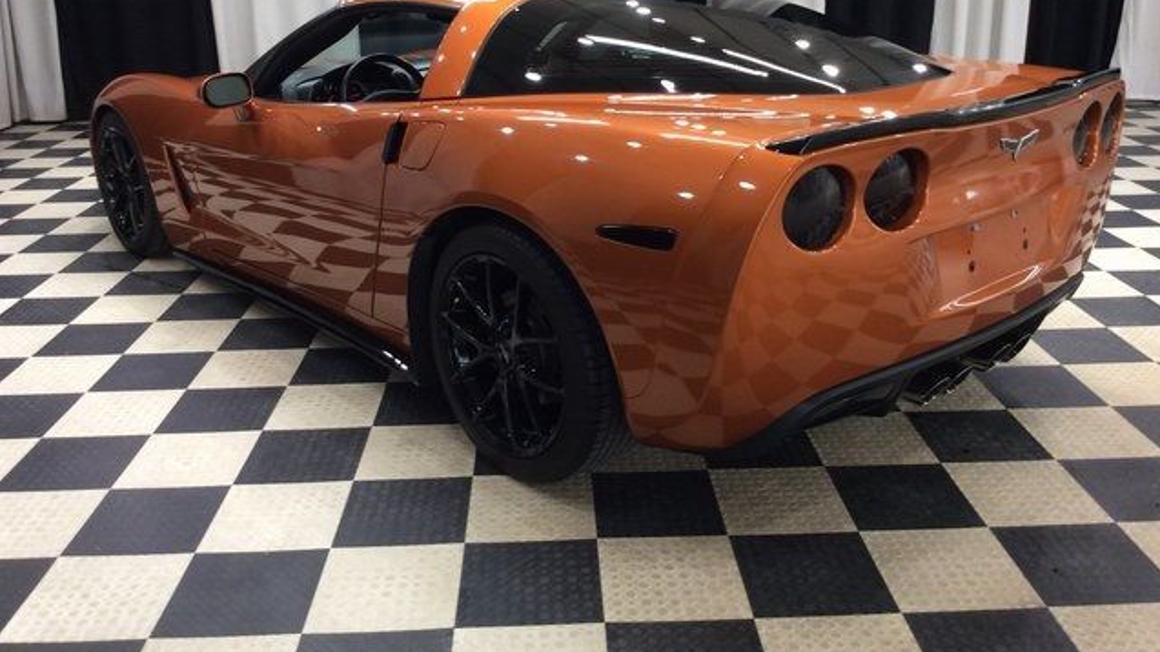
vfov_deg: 33.5
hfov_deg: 56.6
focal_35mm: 35
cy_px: 237
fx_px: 1076
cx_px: 581
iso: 64
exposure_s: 1/24
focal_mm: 3.3
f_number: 2.4
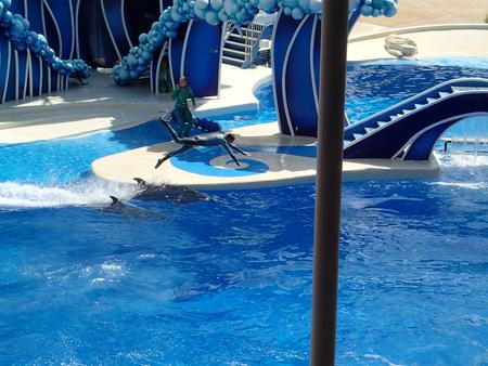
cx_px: 244
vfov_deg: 14.8
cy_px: 183
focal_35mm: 100
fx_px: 1411
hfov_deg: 19.6
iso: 200
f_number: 6.3
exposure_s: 1/640
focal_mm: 18
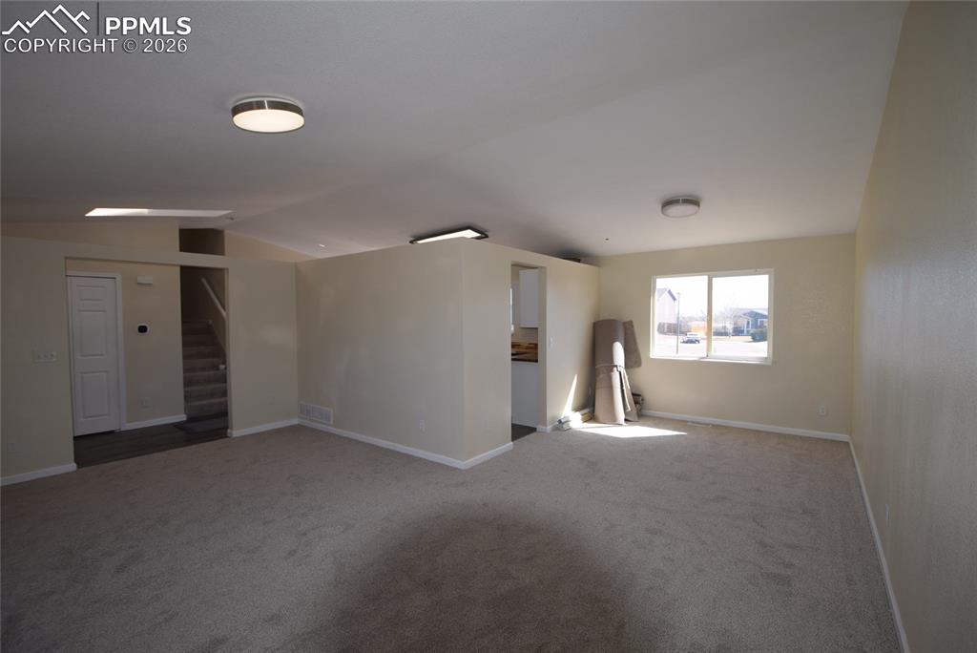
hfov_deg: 100.4
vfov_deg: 77.4
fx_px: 407
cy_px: 326
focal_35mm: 15
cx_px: 488
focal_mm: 10
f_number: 5.6
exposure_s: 1/125
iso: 140
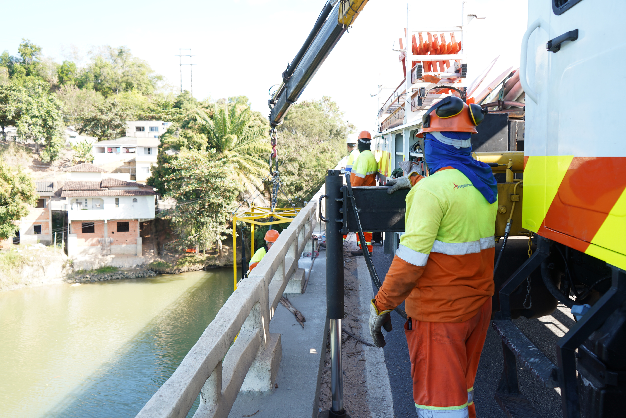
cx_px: 313
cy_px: 209
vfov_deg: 45.0
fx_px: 504
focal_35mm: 29
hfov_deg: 63.7
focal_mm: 29
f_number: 5.6
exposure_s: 1/60
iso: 100
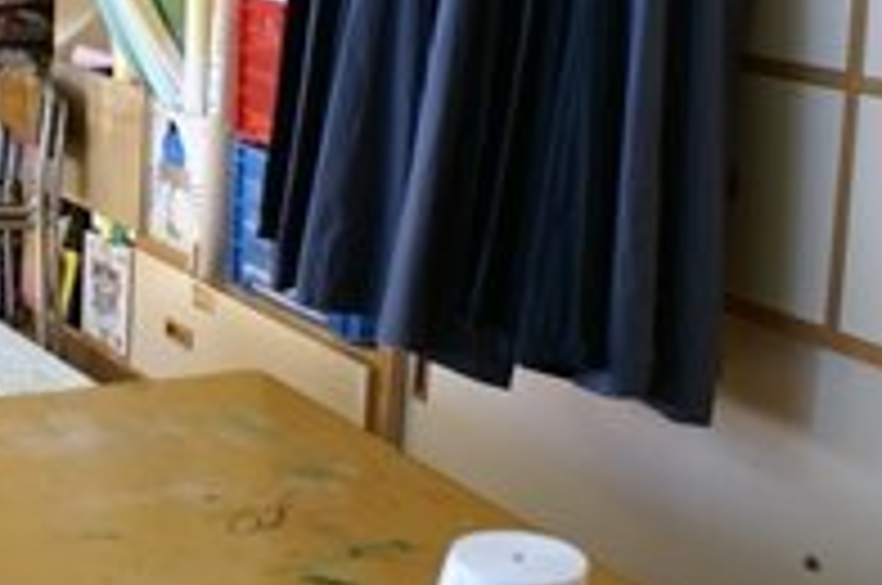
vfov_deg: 19.1
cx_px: -27
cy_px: -9
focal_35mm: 69
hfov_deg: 27.4
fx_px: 1688
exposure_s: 1/40
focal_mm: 20
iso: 200
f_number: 4
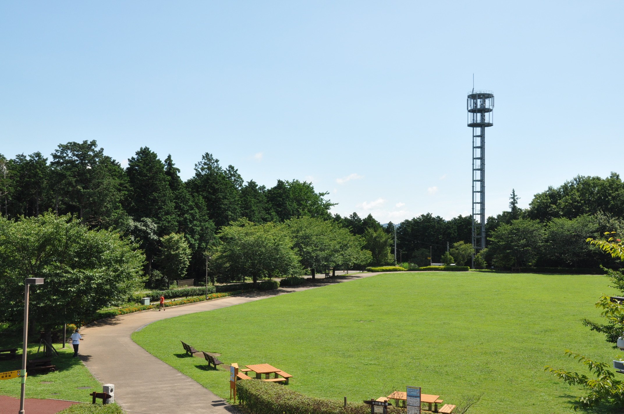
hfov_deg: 49.6
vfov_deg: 34.1
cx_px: 312
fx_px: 675
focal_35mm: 39
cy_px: 207
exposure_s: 1/160
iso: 400
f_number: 16
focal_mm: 26
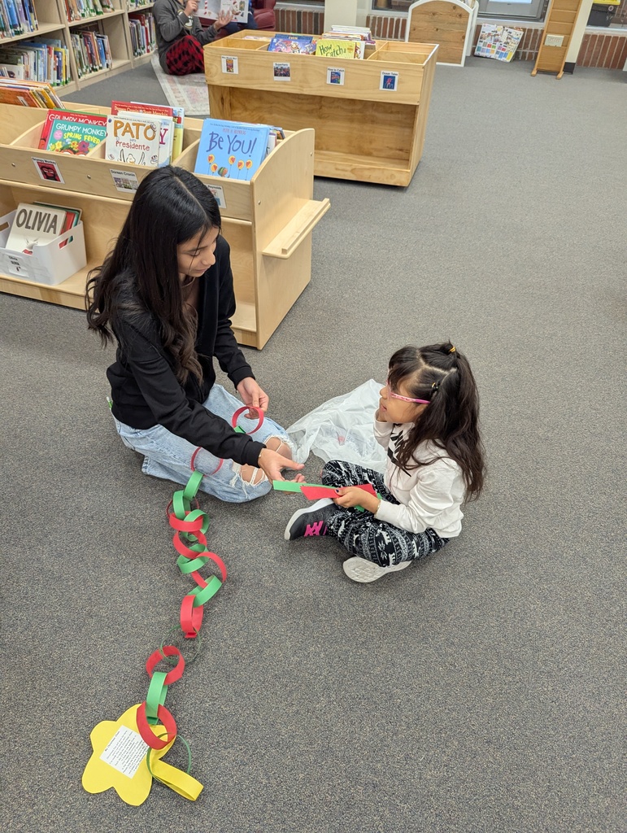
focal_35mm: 24
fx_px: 578
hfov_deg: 56.9
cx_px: 314
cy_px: 416
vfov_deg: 71.5
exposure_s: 1/120
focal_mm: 6.81
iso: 432
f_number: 1.85
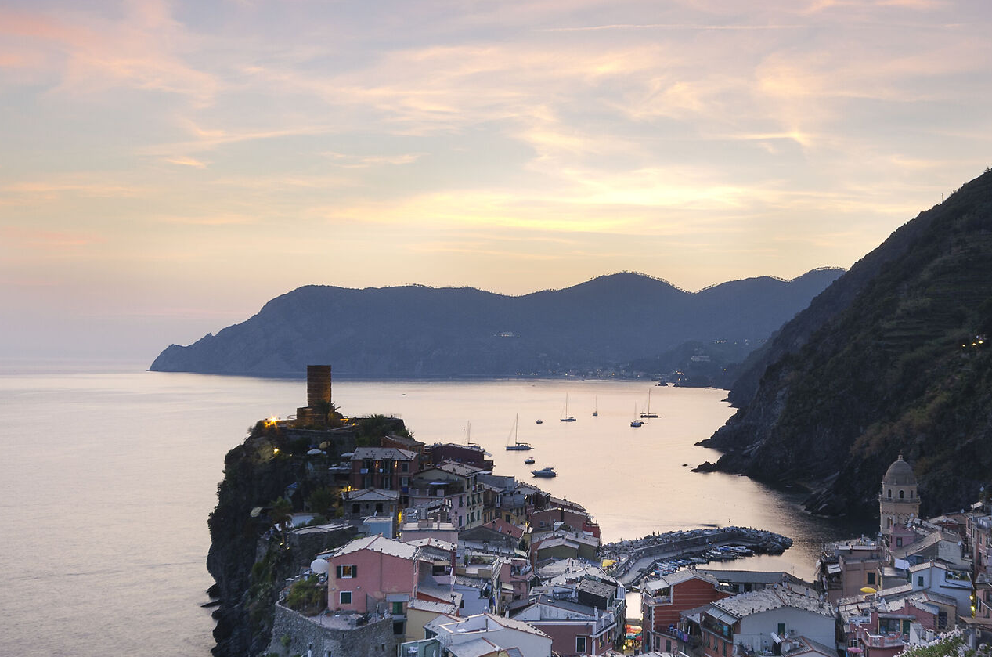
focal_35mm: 37
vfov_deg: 35.8
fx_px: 1016
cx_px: 565
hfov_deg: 51.9
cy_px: 365
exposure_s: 2
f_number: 11
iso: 100
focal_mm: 13
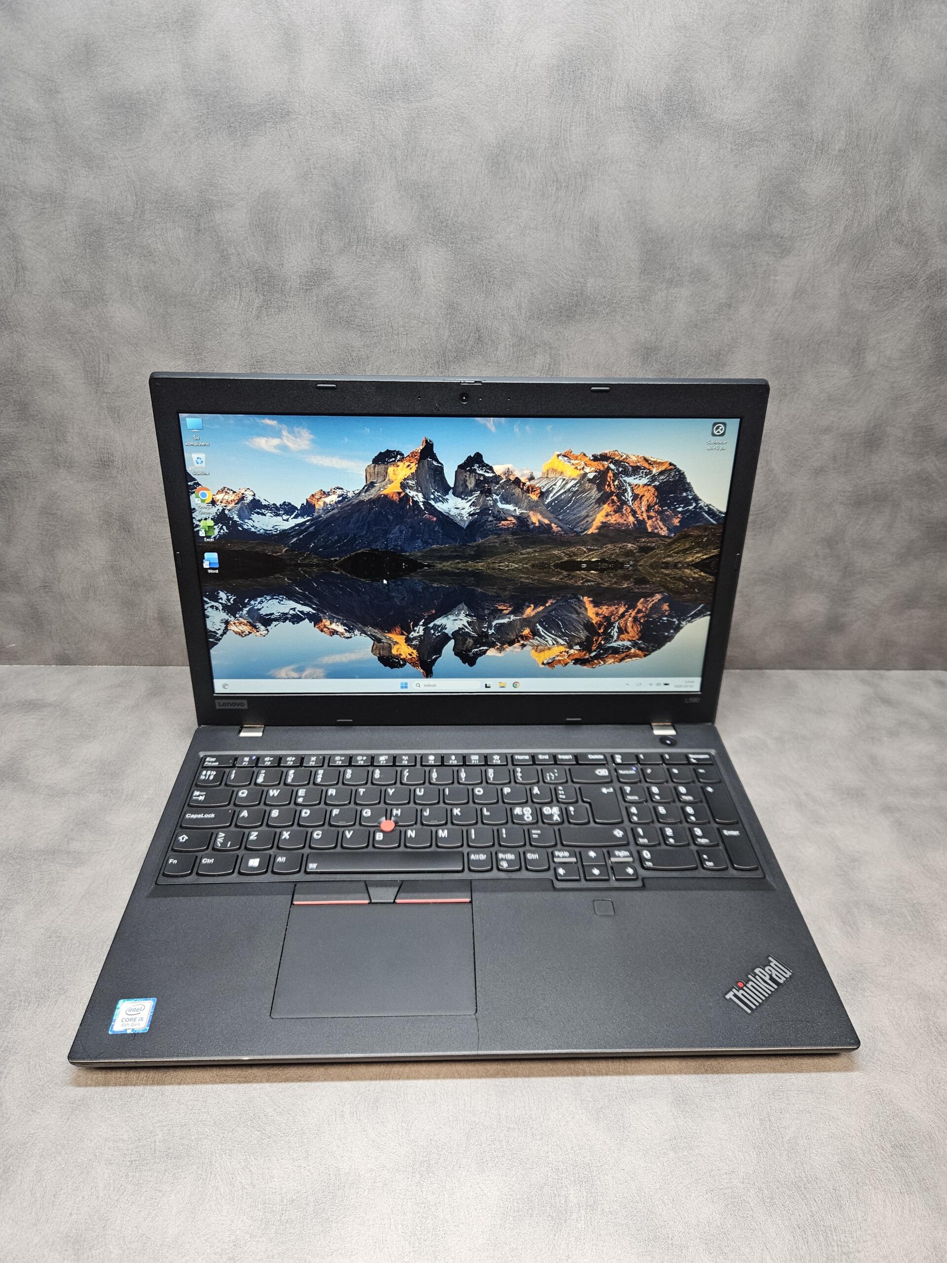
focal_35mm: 23
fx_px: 839
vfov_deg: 73.9
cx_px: 474
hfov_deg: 58.9
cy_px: 632
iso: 320
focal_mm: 5.4
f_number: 1.8
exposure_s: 1/142
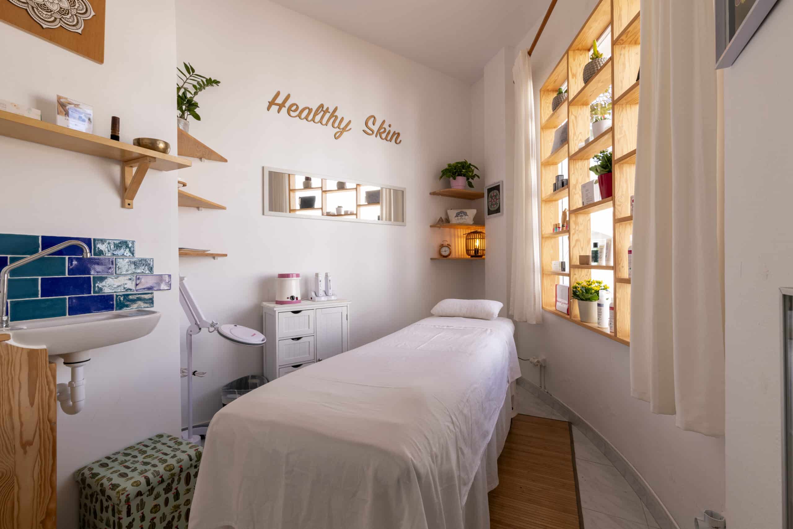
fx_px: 330
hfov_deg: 100.4
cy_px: 264
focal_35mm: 15
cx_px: 396
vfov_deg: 77.3
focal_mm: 15
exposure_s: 1/40
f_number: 8
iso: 200
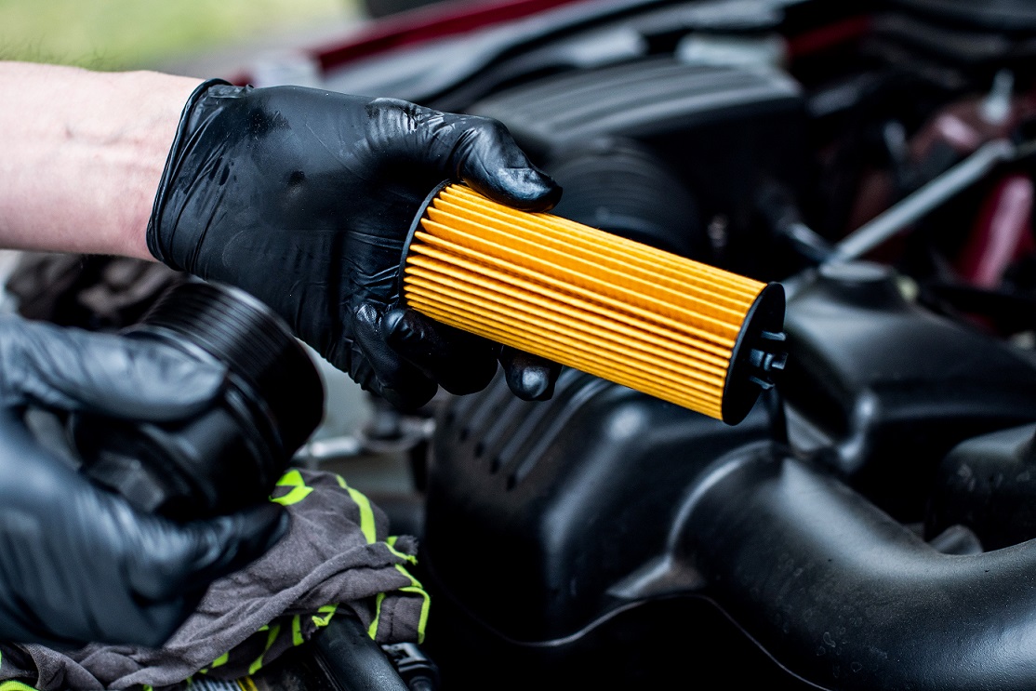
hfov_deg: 27.0
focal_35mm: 75
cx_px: 518
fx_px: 2158
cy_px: 346
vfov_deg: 18.2
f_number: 3.5
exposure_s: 1/320
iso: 320
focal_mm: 50
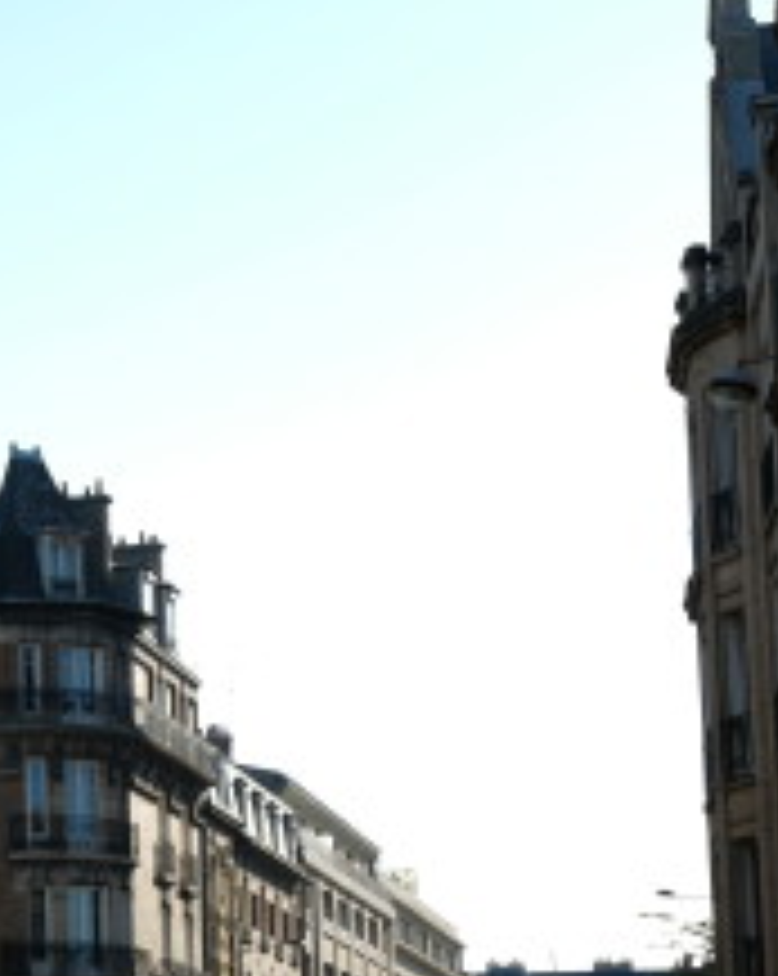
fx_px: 3375
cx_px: -324
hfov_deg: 12.6
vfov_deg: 16.4
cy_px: 751
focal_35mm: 117
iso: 100
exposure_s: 1/125
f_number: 8
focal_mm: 30.2
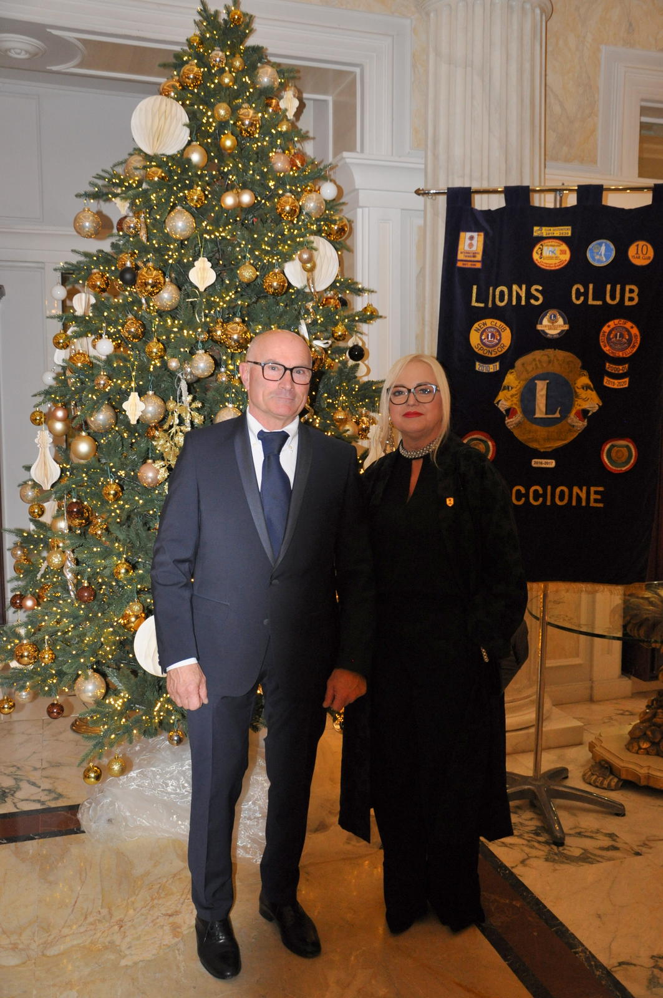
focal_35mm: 33
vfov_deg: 57.3
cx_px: 332
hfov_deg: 39.9
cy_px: 499
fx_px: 914
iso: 800
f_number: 3.8
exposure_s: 1/60
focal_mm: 22
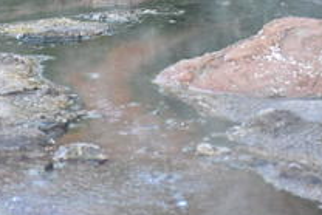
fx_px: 2578
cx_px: 80
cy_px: -28
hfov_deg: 7.1
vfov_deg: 4.8
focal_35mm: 288
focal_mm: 80
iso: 1600
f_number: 5.3
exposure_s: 1/400
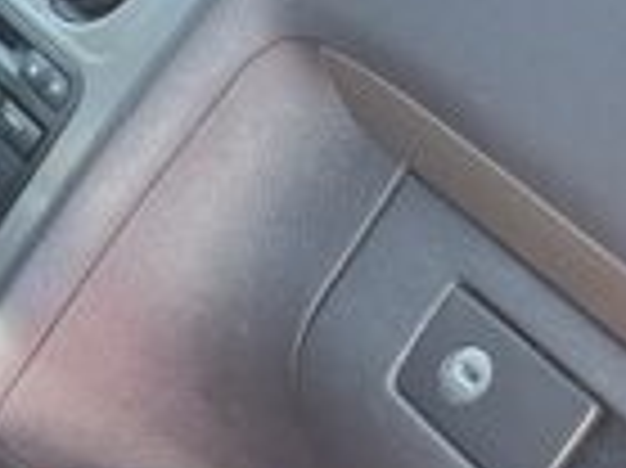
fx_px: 2710
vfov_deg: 9.8
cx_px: -653
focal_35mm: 150
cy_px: 446
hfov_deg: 11.7
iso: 125
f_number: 1.6
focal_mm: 5.1
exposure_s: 1/103
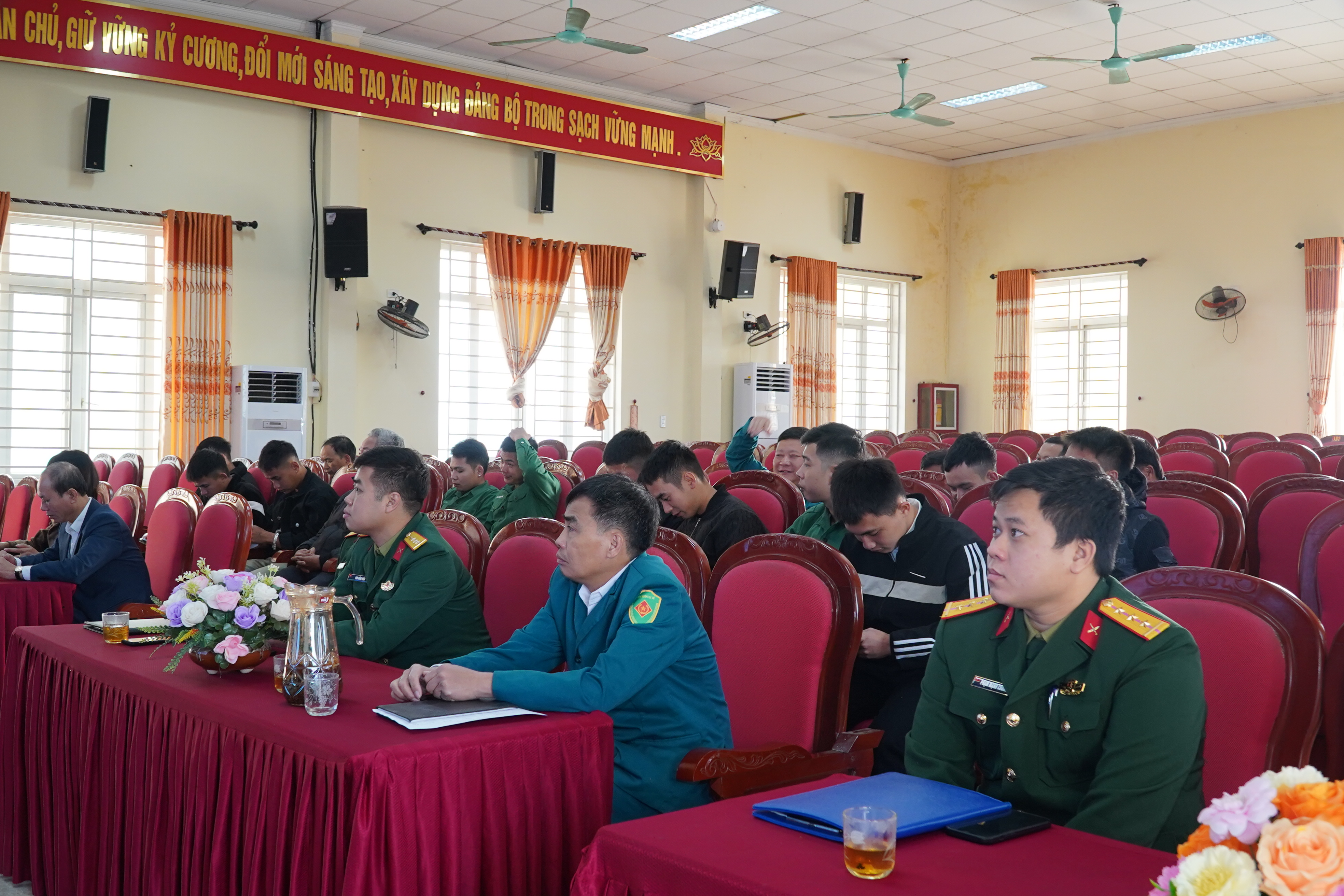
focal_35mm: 33
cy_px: 448
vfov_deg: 40.0
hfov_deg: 57.2
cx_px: 672
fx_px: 1232
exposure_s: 1/60
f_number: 5.6
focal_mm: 22
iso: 1000
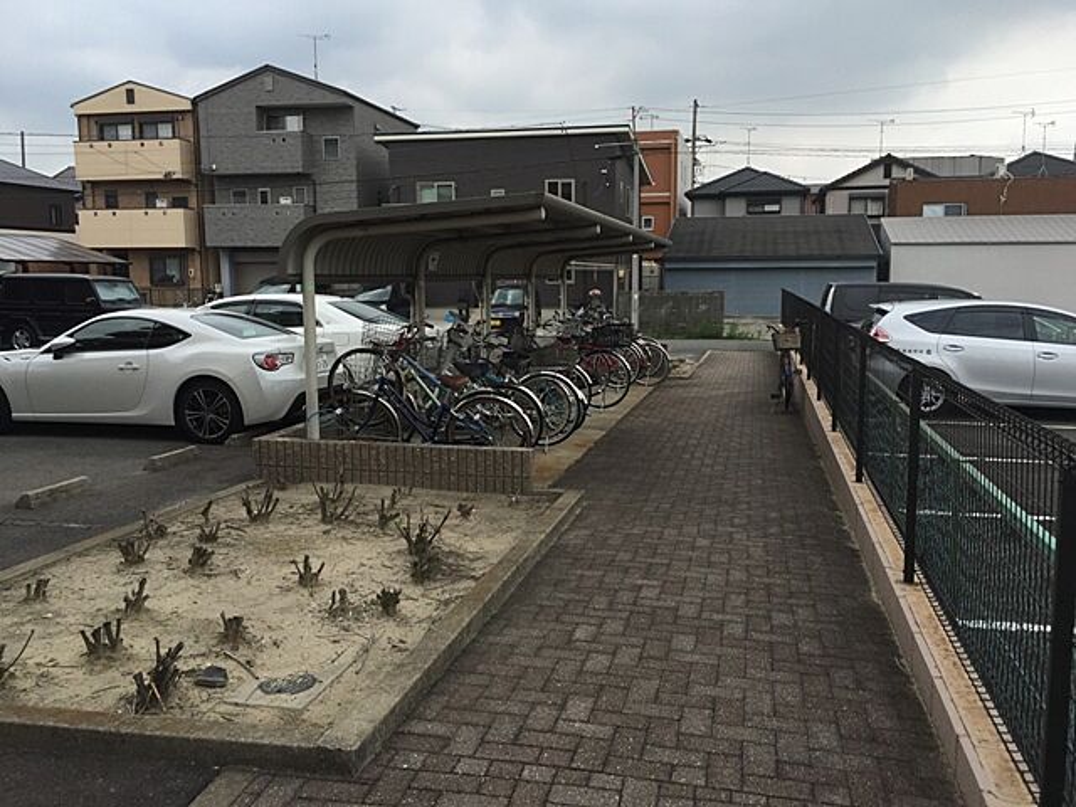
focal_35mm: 29
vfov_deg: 48.2
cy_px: 404
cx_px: 538
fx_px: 901
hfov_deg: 61.7
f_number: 2.2
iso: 32
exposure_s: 1/1319
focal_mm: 4.15
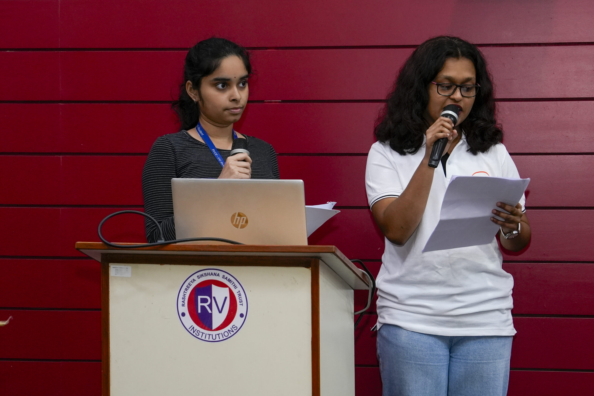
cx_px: 298
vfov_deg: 14.1
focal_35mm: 97
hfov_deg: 21.0
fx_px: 1600
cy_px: 197
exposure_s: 1/80
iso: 1250
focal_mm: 64
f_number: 5.6
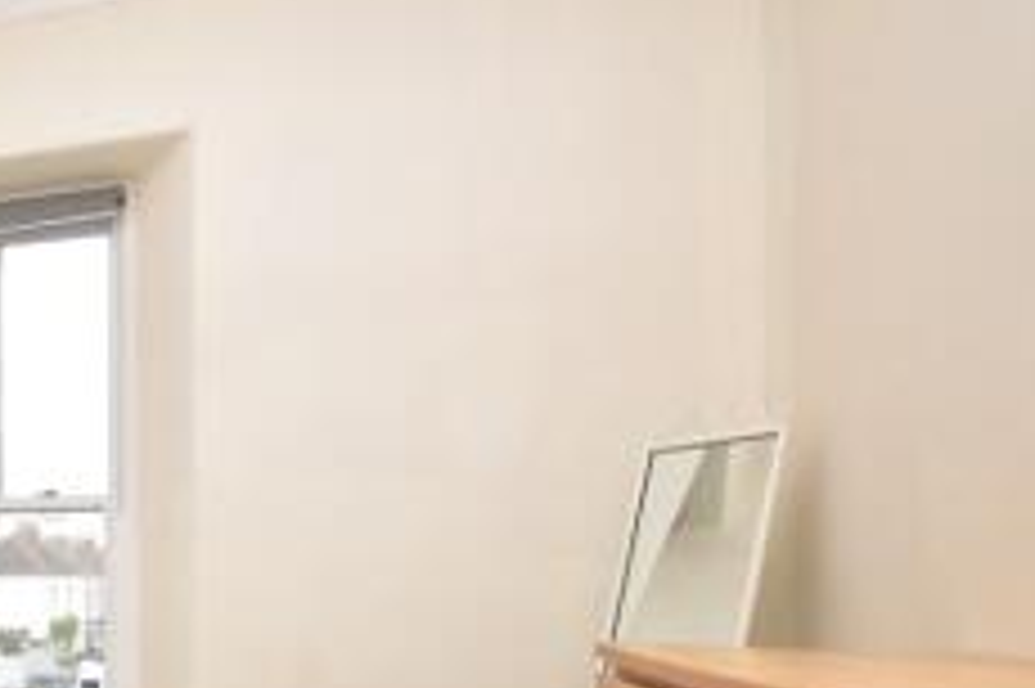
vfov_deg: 39.5
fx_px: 891
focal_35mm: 31
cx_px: 108
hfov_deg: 53.1
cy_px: 605
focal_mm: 10
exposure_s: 1/200
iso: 100
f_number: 4.5
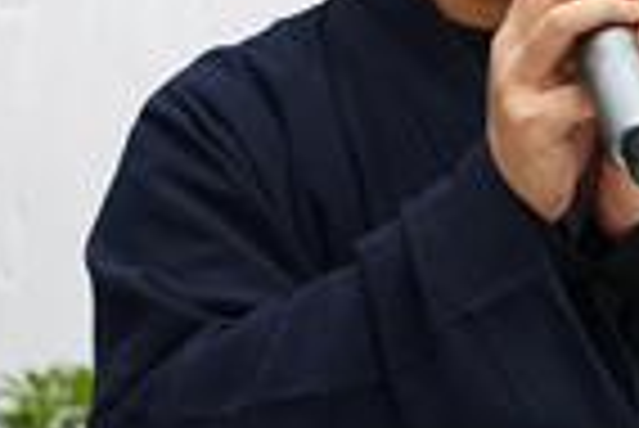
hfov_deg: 9.9
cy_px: 176
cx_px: 742
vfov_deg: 6.7
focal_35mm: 205
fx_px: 3642
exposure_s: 1/60
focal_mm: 56
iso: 1250
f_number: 4
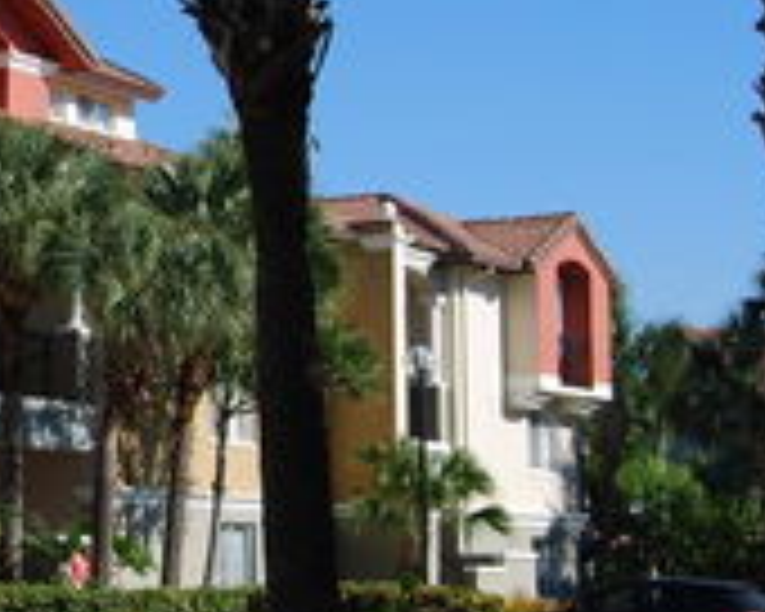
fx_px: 2694
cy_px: 140
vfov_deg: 12.9
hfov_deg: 15.6
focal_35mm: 119
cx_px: -151
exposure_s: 1/250
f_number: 8
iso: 100
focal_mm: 30
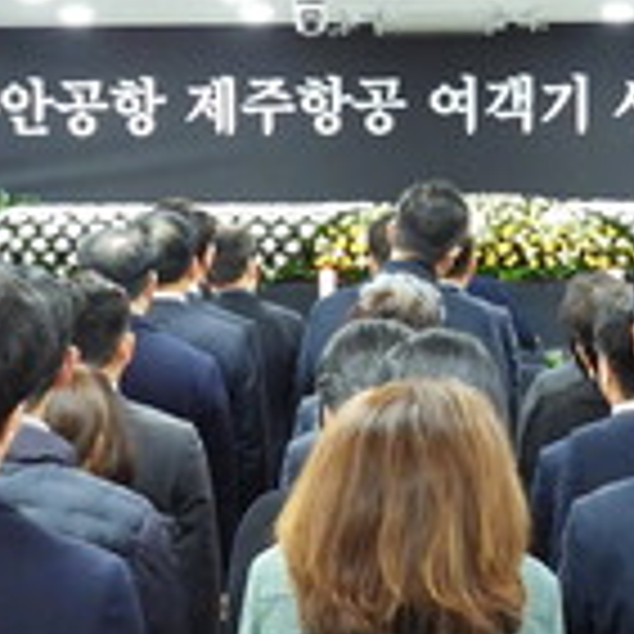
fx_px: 2342
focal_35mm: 113
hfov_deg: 15.4
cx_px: 351
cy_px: 229
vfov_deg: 15.4
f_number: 3.2
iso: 400
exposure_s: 1/20
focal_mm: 5.4
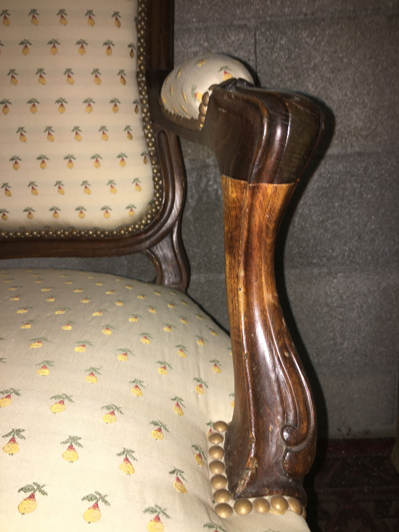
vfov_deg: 61.7
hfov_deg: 48.2
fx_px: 446
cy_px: 266
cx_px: 200
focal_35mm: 29
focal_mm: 4.15
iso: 25
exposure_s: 1/22
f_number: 2.2
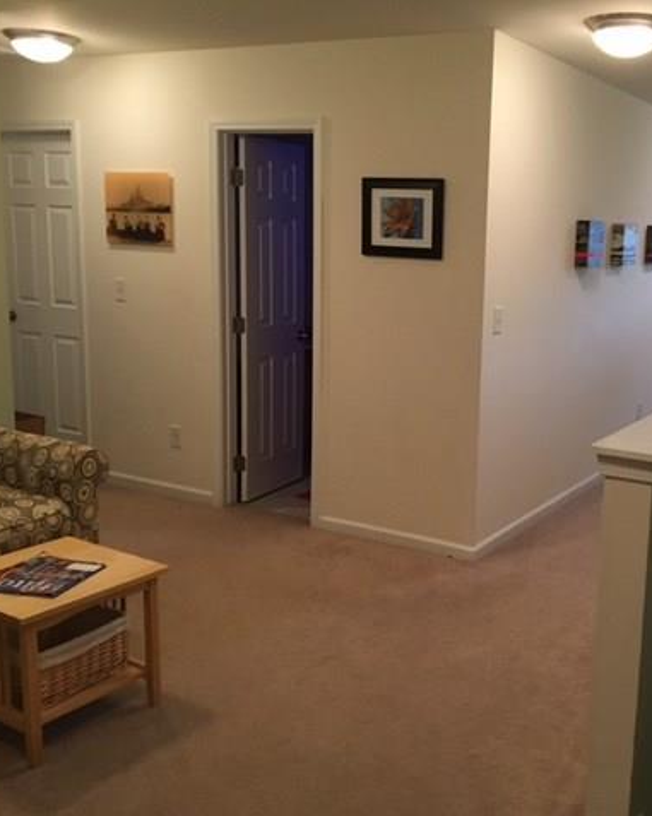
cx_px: 469
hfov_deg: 38.4
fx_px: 917
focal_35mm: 38
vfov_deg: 48.0
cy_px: 407
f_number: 2.2
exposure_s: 1/30
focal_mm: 4.15
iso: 160
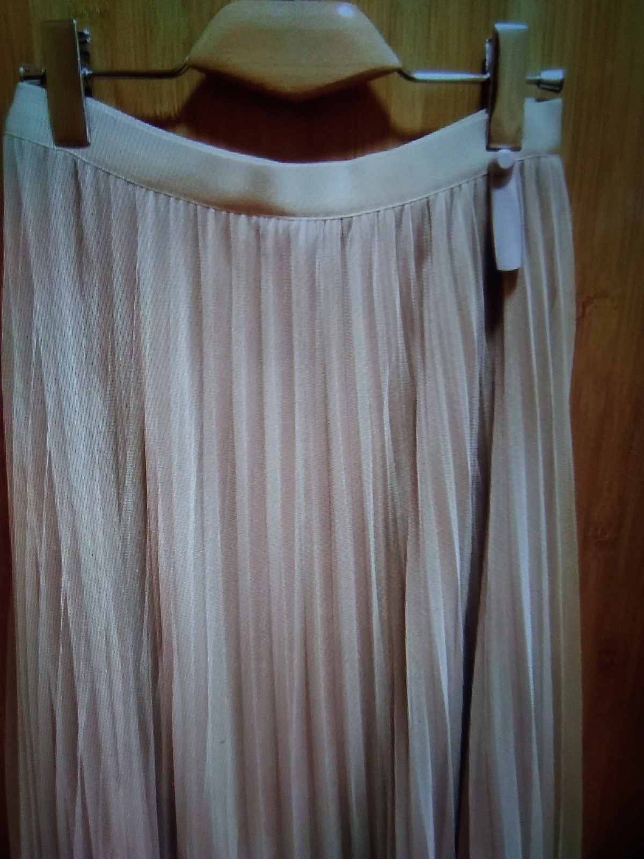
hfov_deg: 48.2
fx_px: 719
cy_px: 430
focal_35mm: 29
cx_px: 322
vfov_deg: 61.7
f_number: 2.4
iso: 117
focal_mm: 2.39
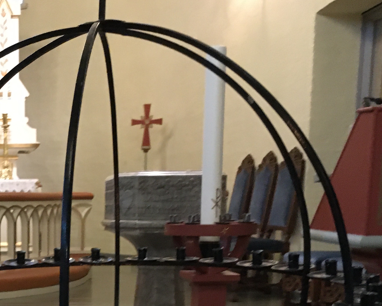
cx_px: -8
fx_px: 746
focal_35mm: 66
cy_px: 322
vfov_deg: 22.1
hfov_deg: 27.0
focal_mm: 4.15
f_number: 2.2
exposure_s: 1/17
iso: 250
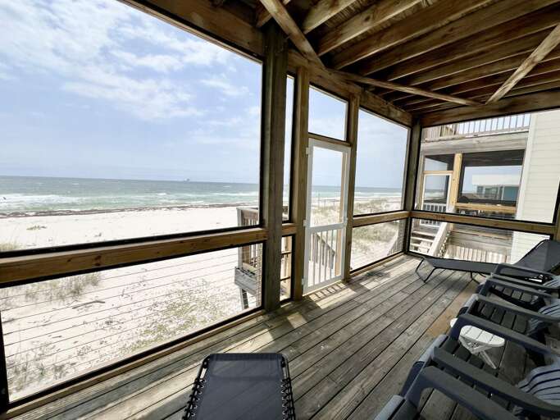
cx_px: 280
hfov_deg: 106.2
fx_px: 210
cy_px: 210
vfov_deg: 89.9
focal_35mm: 13
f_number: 1.8
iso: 32
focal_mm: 1.57
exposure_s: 1/2053
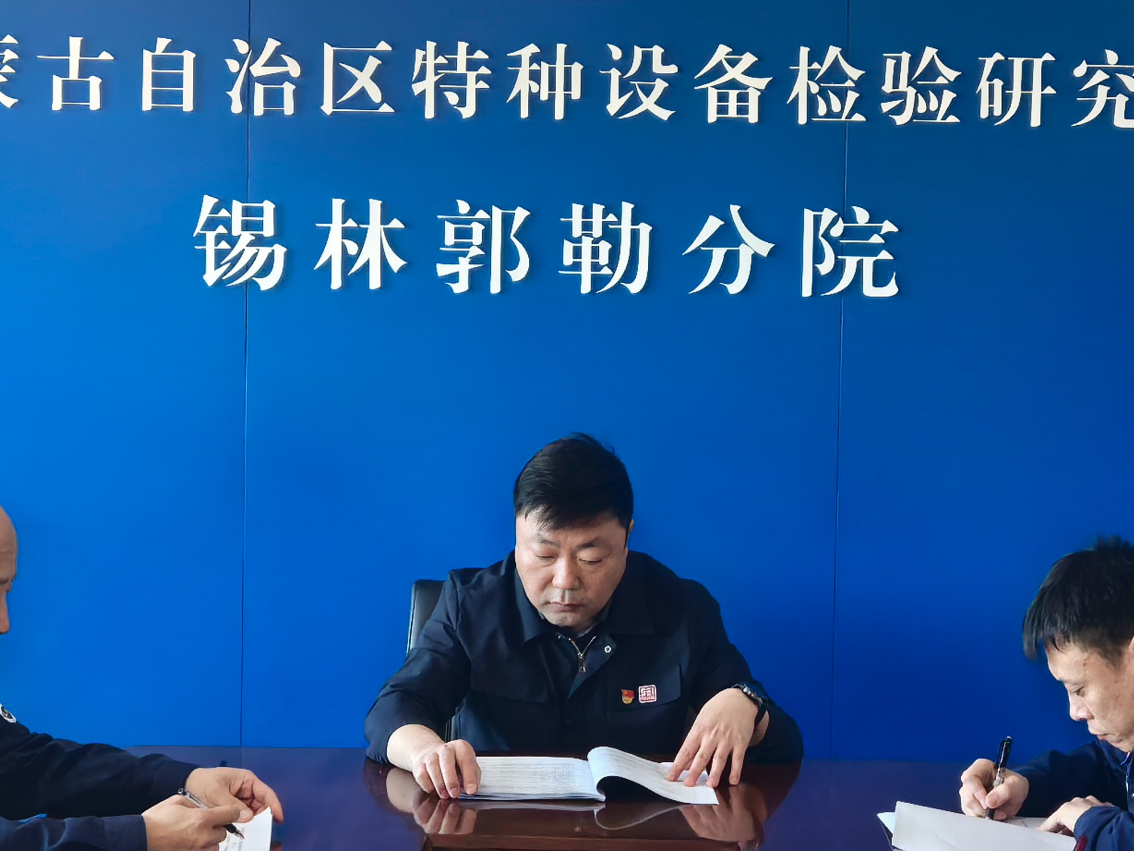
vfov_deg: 19.4
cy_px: 457
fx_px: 2490
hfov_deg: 25.7
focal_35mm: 76
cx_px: 532
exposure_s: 1/100
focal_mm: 5.35
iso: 200
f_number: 1.8
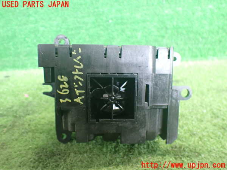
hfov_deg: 60.0
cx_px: 114
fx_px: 197
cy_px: 85
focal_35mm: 30
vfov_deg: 46.8
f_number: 2.3
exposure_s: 1/40
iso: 800
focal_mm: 5.4
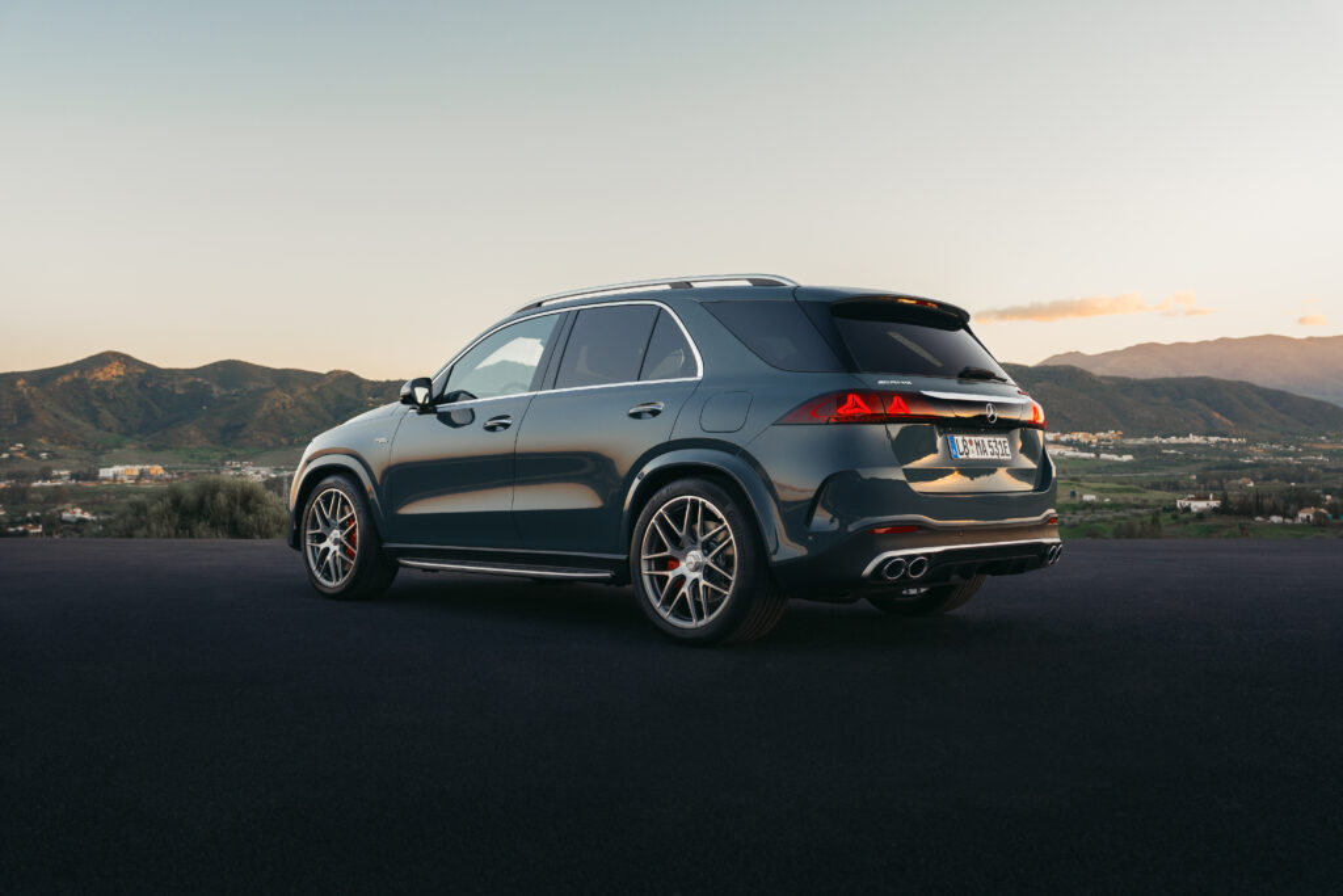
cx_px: 672
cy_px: 448
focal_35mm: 34
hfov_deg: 55.8
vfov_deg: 38.9
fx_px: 1268
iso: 200
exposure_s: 1/100
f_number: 4
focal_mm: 34
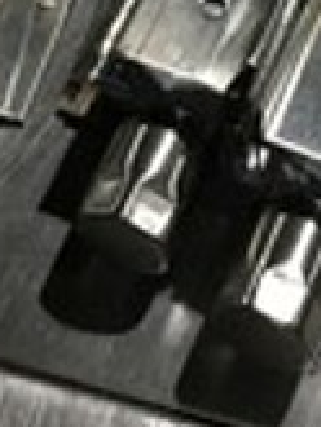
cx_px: 256
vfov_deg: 12.5
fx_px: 1766
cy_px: -366
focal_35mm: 143
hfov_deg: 10.4
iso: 64
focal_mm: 4.15
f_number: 2.2
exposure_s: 1/15
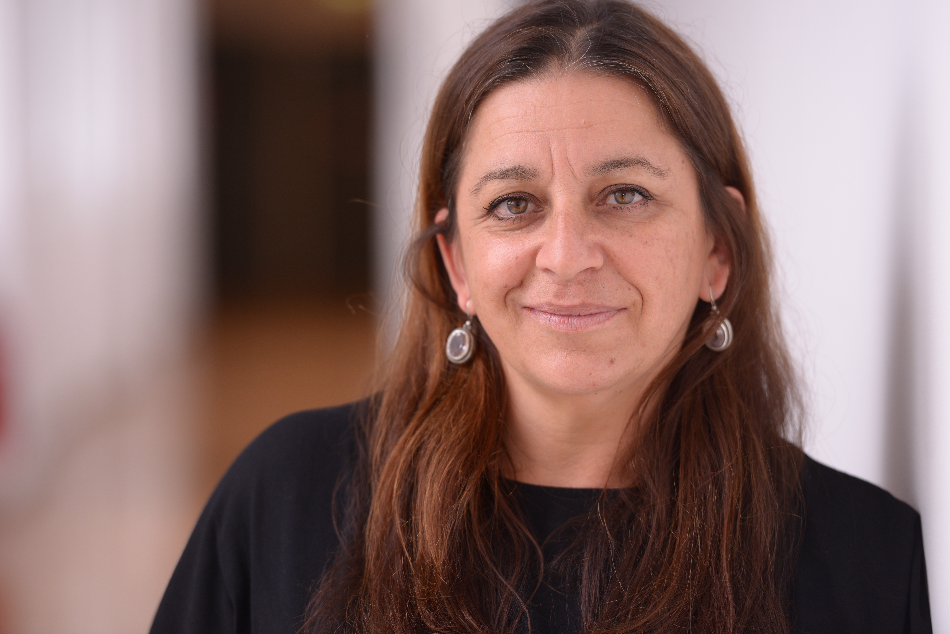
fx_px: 4883
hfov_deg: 11.1
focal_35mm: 185
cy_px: 317
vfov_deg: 7.4
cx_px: 475
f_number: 3.2
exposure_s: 1/200
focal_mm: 185
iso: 250
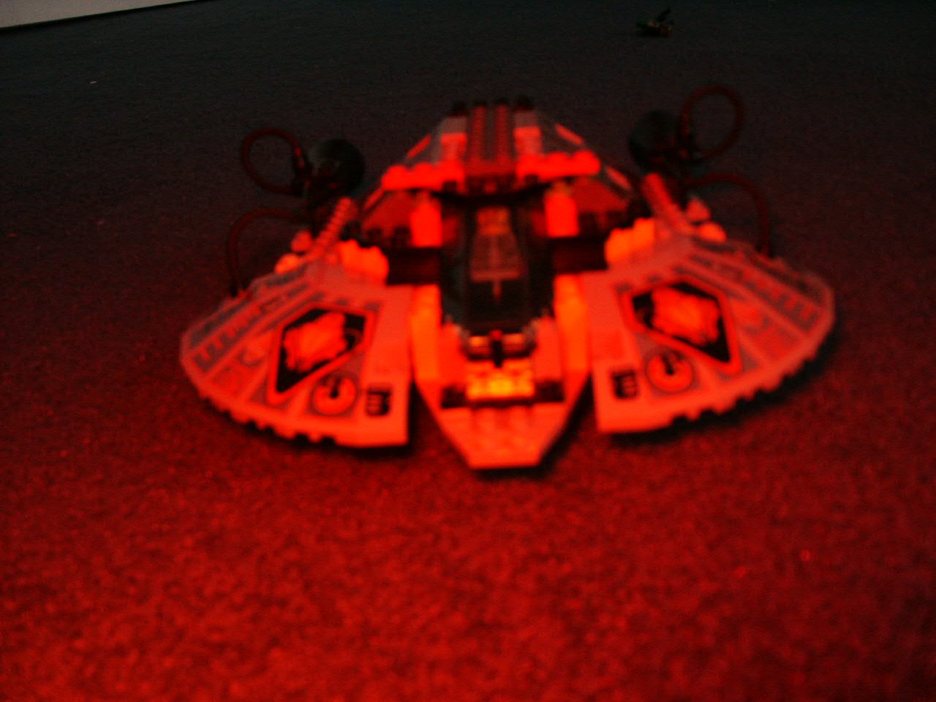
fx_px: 946
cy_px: 351
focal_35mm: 35
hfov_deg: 52.6
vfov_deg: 40.7
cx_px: 468
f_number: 3
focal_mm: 7.18
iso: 200
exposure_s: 1/45
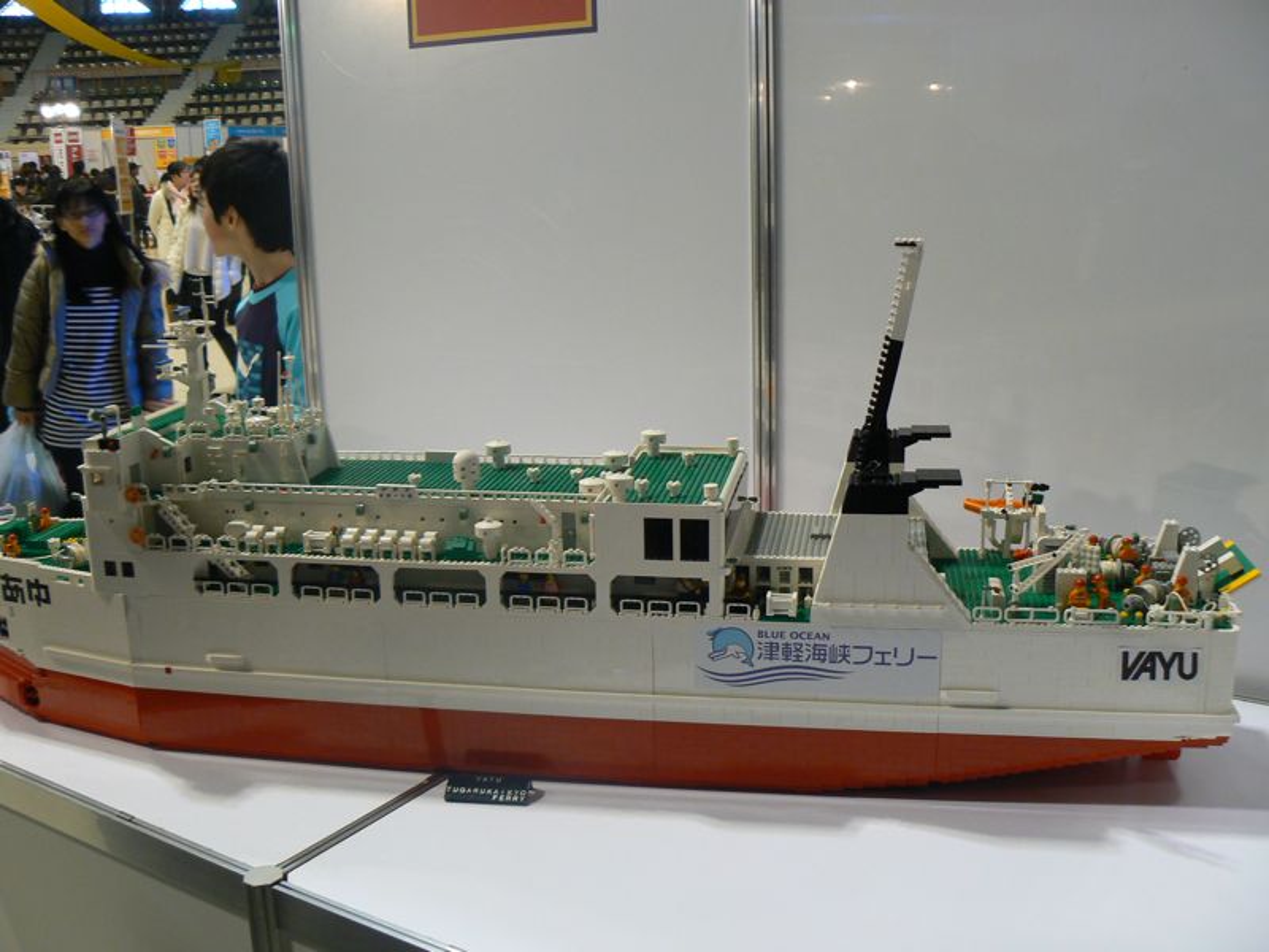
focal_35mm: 36
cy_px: 476
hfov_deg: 51.4
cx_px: 634
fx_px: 1320
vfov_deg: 39.7
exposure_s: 1/30
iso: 125
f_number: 2.8
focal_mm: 6
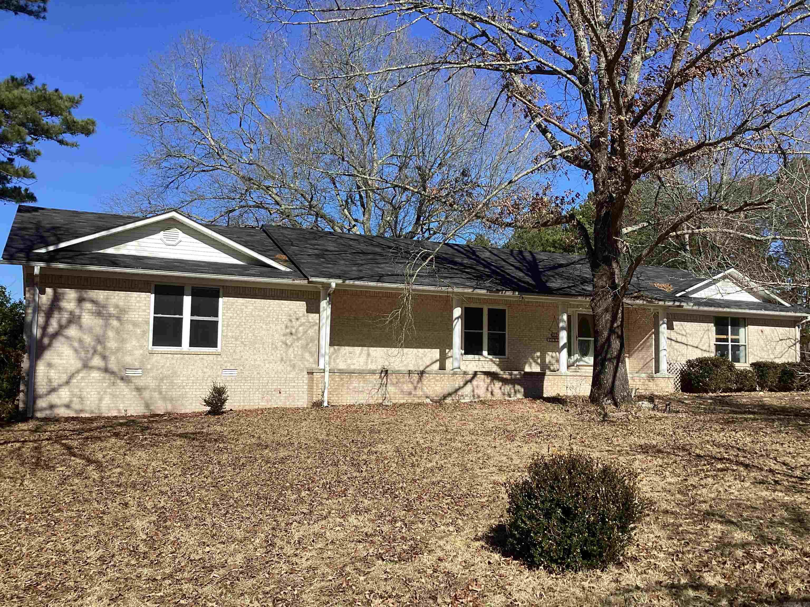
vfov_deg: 45.4
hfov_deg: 58.4
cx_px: 405
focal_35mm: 31
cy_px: 304
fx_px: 725
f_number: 2.4
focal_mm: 3.3
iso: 25
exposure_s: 1/1431
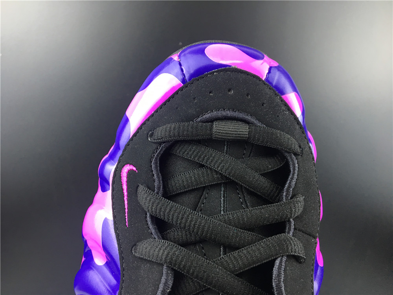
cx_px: 196
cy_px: 148
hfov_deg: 61.7
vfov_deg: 48.2
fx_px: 329
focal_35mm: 29
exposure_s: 1/33
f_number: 2.2
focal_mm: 4.15
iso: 50
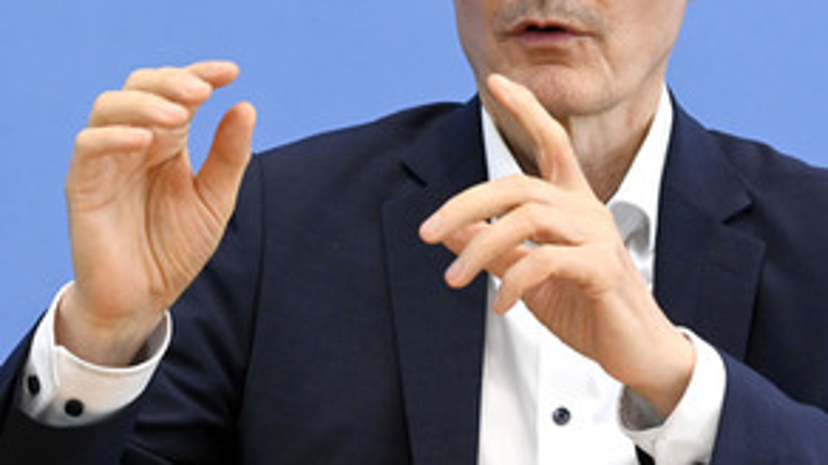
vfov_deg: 6.8
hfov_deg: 12.1
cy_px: 85
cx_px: 475
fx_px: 3907
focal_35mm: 178
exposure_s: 1/800
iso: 4000
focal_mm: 110
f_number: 5.6
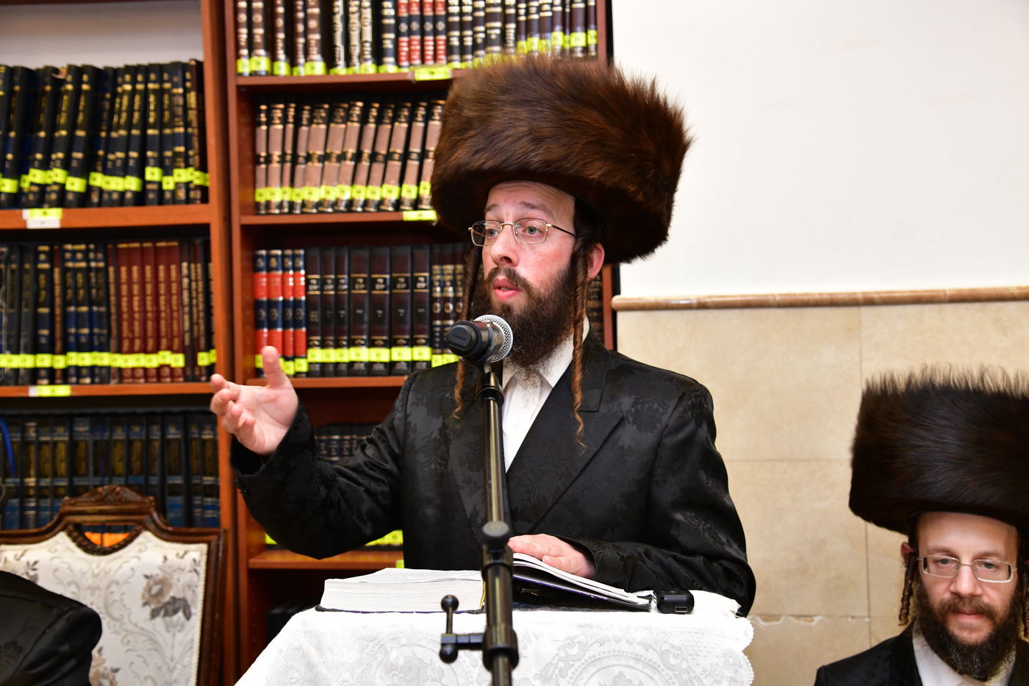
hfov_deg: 44.5
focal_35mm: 44
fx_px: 1257
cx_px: 514
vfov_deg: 30.5
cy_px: 343
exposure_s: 1/125
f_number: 5.6
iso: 2000
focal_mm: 44
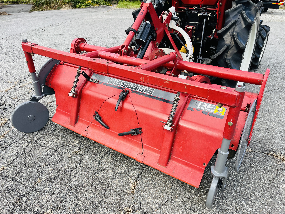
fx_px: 214
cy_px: 107
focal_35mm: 26
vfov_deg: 53.1
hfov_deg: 67.3
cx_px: 142
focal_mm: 5.1
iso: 50
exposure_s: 1/520
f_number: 1.6
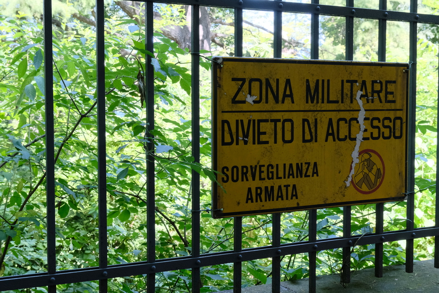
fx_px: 573
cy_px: 146
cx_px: 220
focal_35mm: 47
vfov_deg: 28.7
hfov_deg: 41.9
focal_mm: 31
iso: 2500
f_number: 8
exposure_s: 1/100
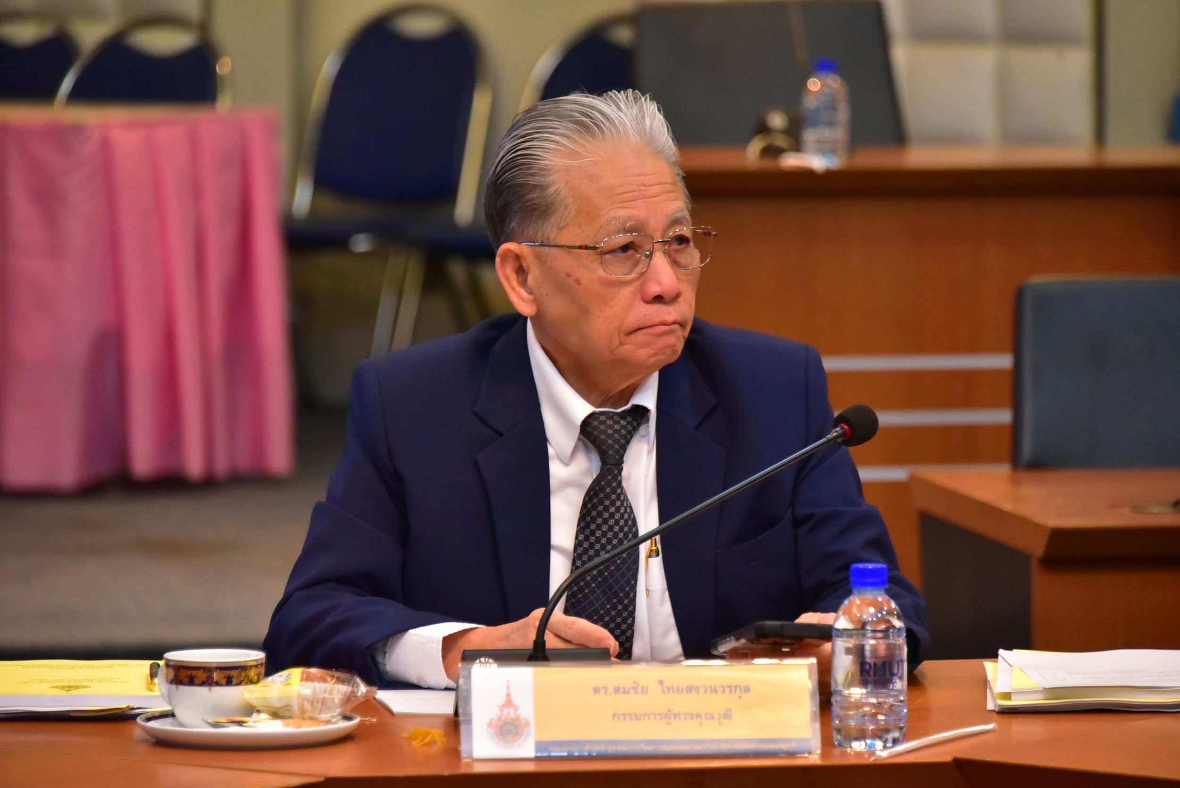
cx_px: 590
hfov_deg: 8.9
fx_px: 7542
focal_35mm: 230
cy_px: 394
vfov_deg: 6.0
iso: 8000
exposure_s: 1/160
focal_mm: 230
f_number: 6.3
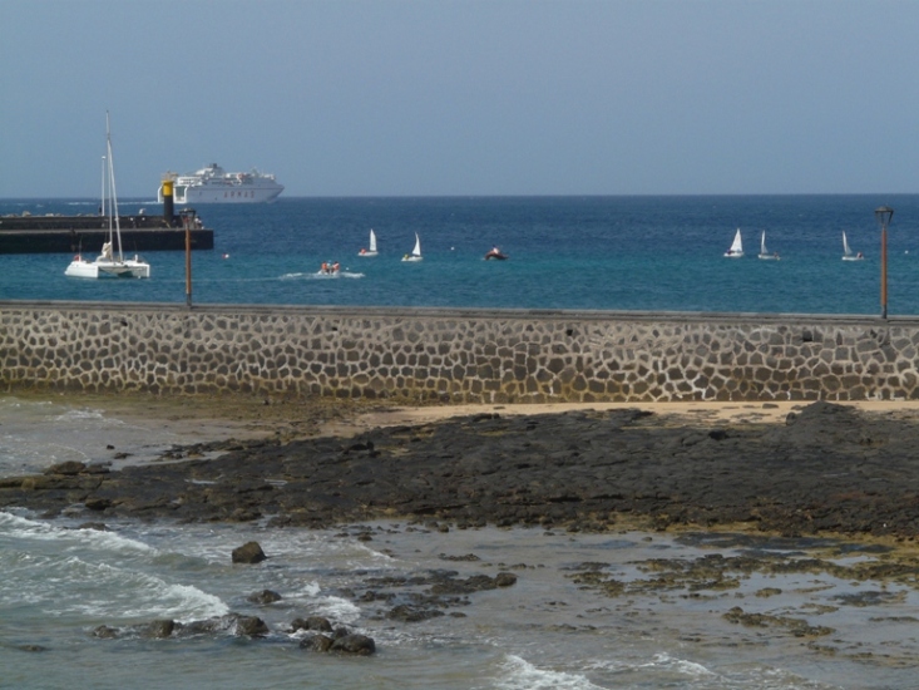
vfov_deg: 11.5
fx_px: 3425
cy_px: 345
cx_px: 460
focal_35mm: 129
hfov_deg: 15.3
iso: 100
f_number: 6.3
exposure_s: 1/500
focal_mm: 21.1
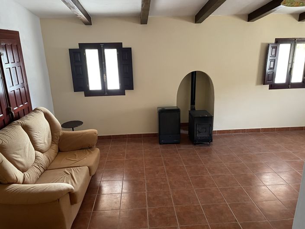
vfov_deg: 53.0
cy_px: 114
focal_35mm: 26
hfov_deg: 67.3
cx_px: 152
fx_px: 229
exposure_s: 1/60
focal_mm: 4.2
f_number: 1.6
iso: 400
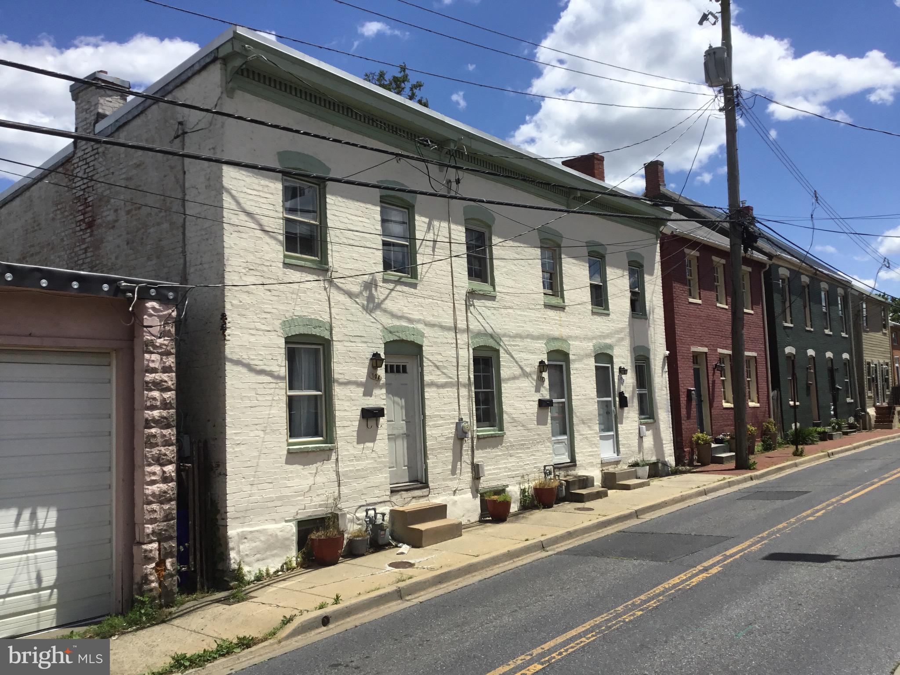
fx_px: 806
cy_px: 338
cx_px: 450
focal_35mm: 31
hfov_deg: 58.4
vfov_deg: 45.4
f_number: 2.4
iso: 25
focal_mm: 3.3
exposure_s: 1/2203
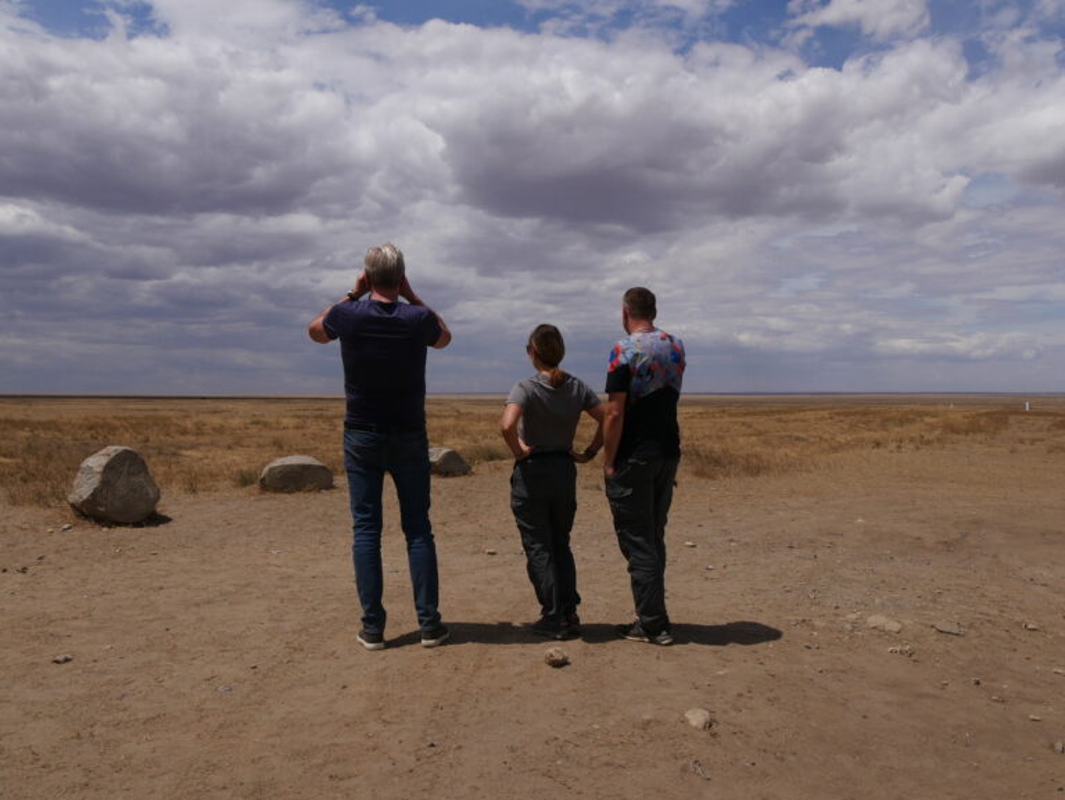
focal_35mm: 30
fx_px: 924
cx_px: 532
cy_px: 400
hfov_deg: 59.9
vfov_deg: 46.8
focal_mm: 15
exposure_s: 1/800
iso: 200
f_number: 10
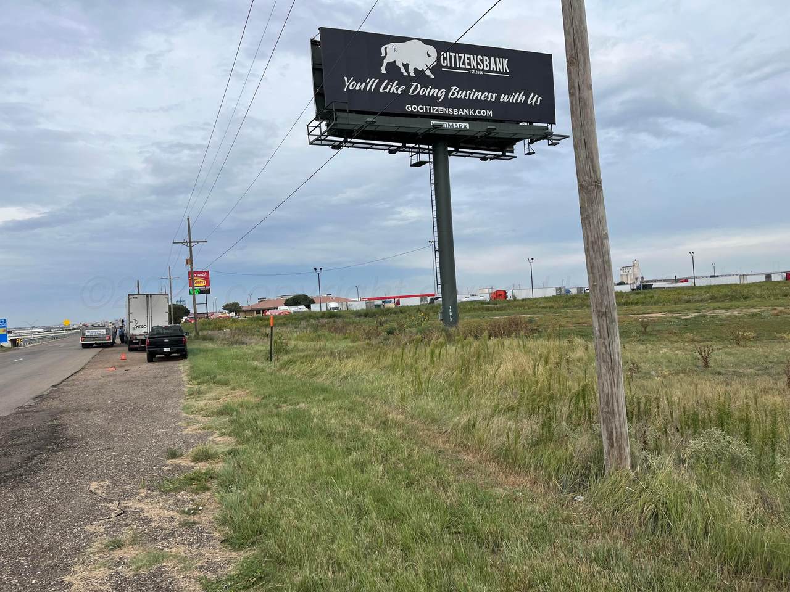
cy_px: 296
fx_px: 593
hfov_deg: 67.3
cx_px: 395
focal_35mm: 26
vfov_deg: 53.1
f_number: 1.6
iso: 50
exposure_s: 1/3135
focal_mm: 5.1
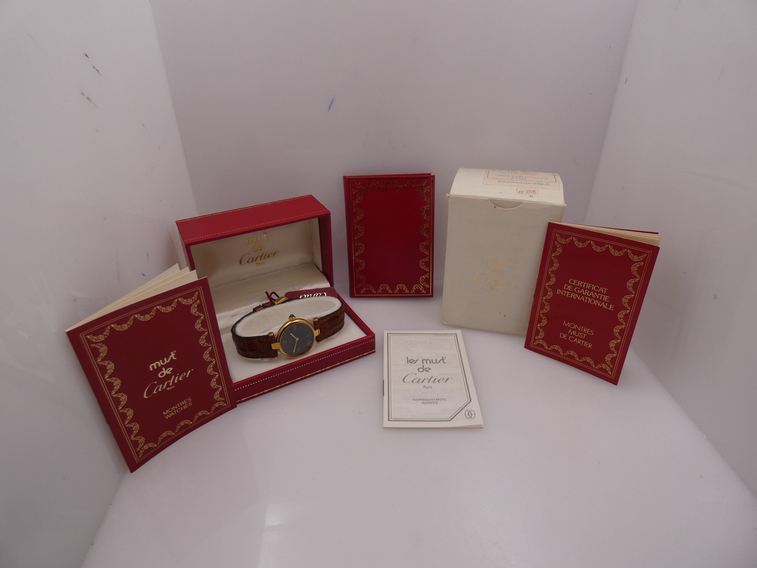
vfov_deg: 66.0
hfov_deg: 81.7
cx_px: 378
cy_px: 284
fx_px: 437
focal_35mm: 20
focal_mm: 3.6
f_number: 2.8
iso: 80
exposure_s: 1/320
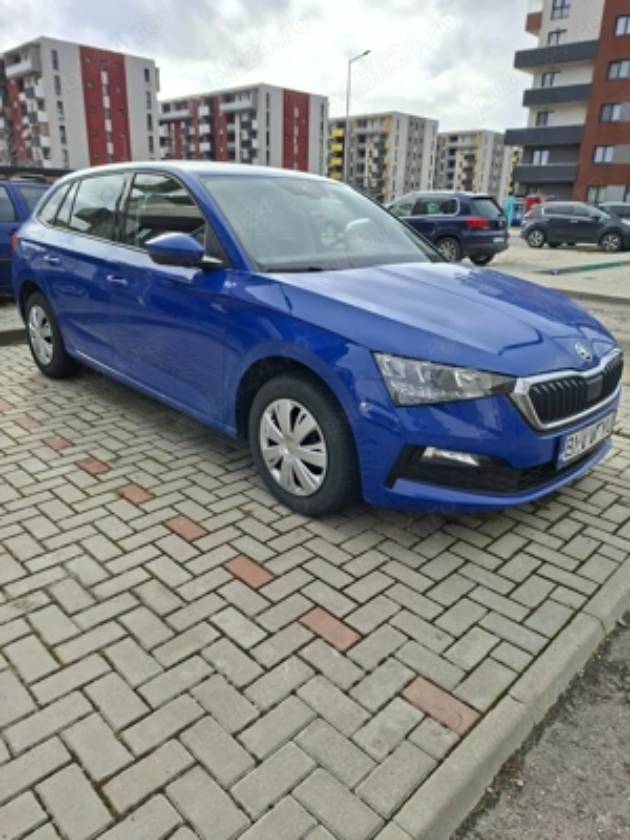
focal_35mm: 23
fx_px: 558
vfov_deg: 73.9
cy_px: 420
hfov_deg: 58.9
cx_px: 315
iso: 50
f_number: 1.8
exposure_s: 1/1667
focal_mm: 5.54
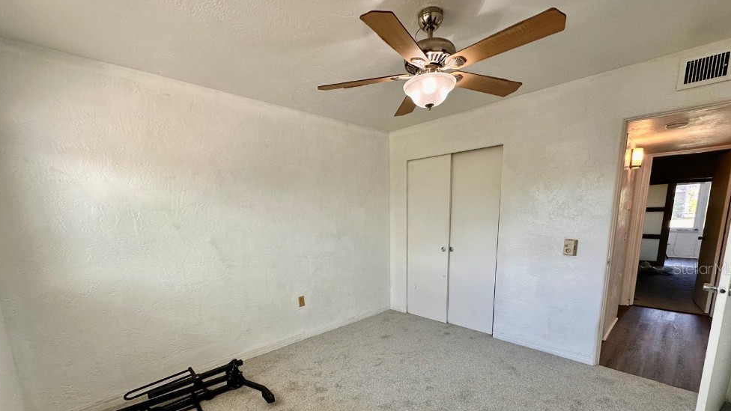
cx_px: 360
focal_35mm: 16
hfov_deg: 99.4
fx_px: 310
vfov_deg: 65.6
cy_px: 268
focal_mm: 2.22
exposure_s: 1/120
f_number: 2.2
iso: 125
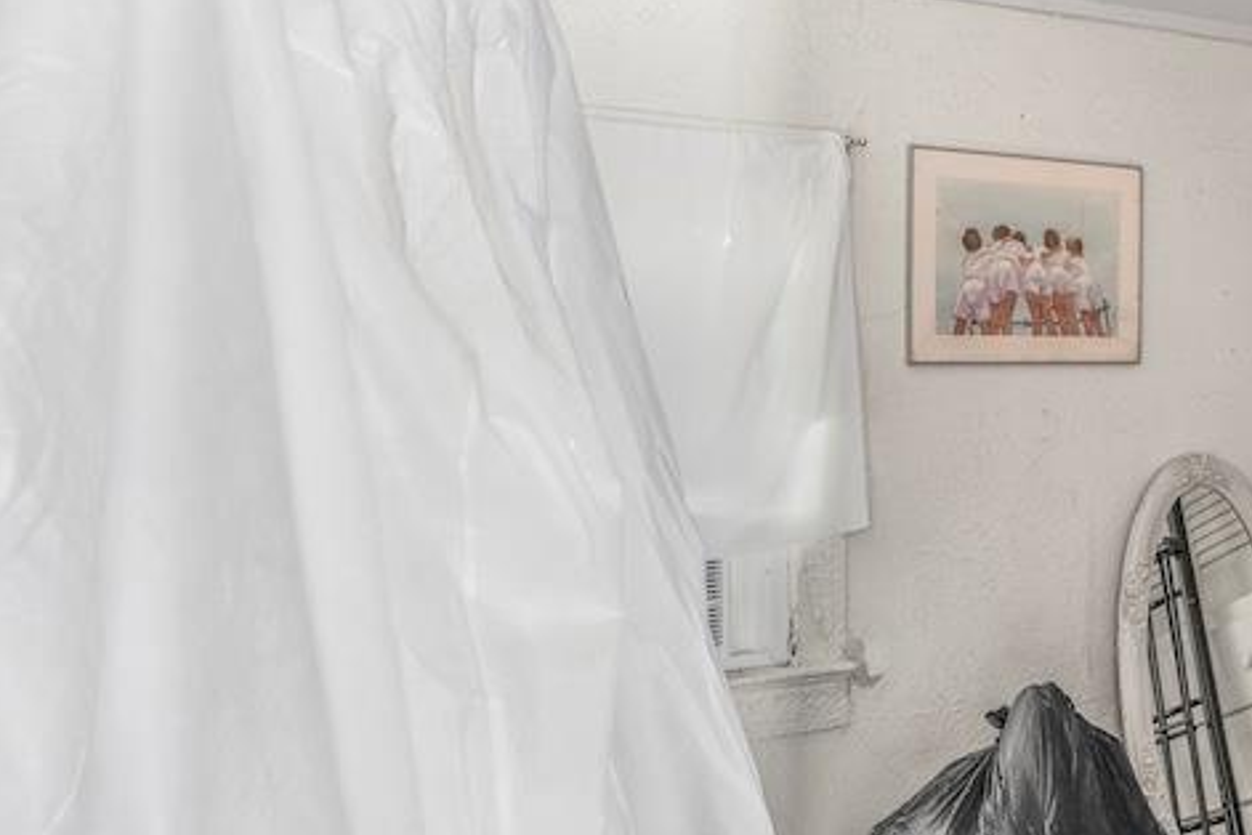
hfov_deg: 49.4
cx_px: 1138
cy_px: 363
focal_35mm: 34
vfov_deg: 38.8
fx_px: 1182
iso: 500
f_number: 8
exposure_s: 1
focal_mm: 16
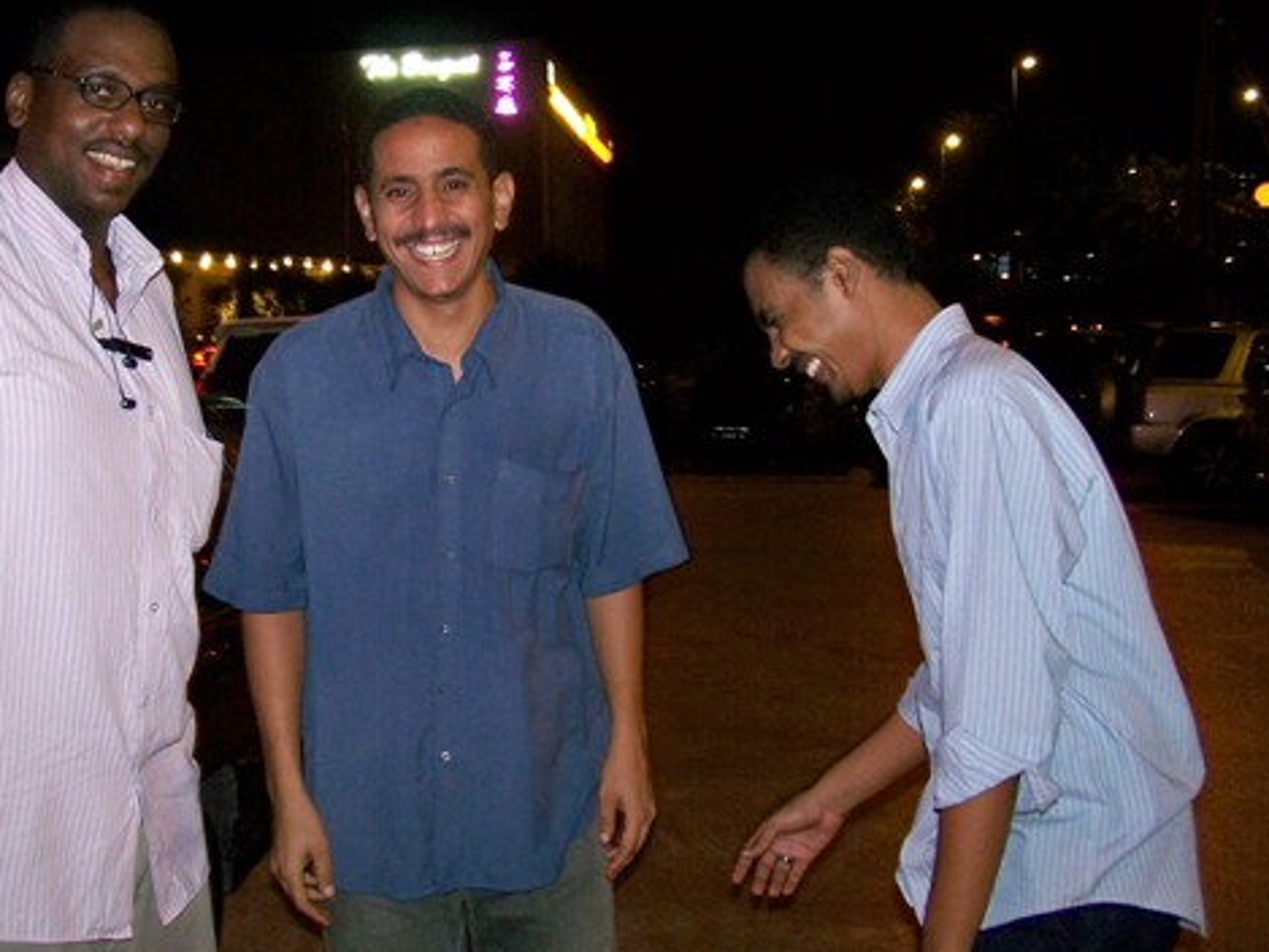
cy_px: 468
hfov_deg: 41.7
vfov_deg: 32.2
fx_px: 1650
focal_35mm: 45
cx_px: 463
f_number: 2.8
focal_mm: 5.85
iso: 200
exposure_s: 1/30
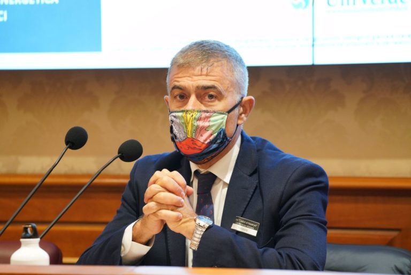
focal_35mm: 203
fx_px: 2319
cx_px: 206
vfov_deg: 6.8
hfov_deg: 10.1
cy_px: 138
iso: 5000
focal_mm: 203
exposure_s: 1/125
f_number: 5.6
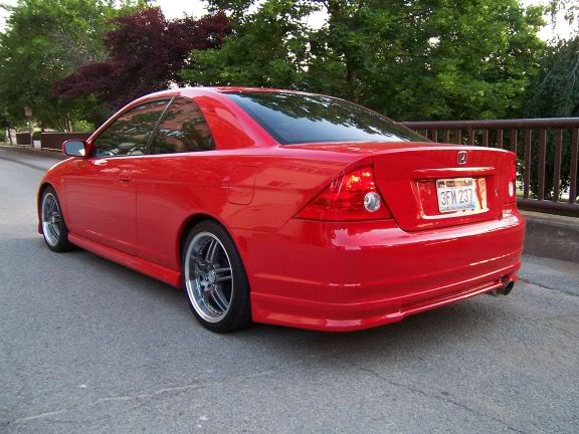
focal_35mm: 33
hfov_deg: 55.4
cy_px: 217
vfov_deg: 42.9
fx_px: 552
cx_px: 290
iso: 140
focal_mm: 5.5
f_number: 3.4
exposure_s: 1/20
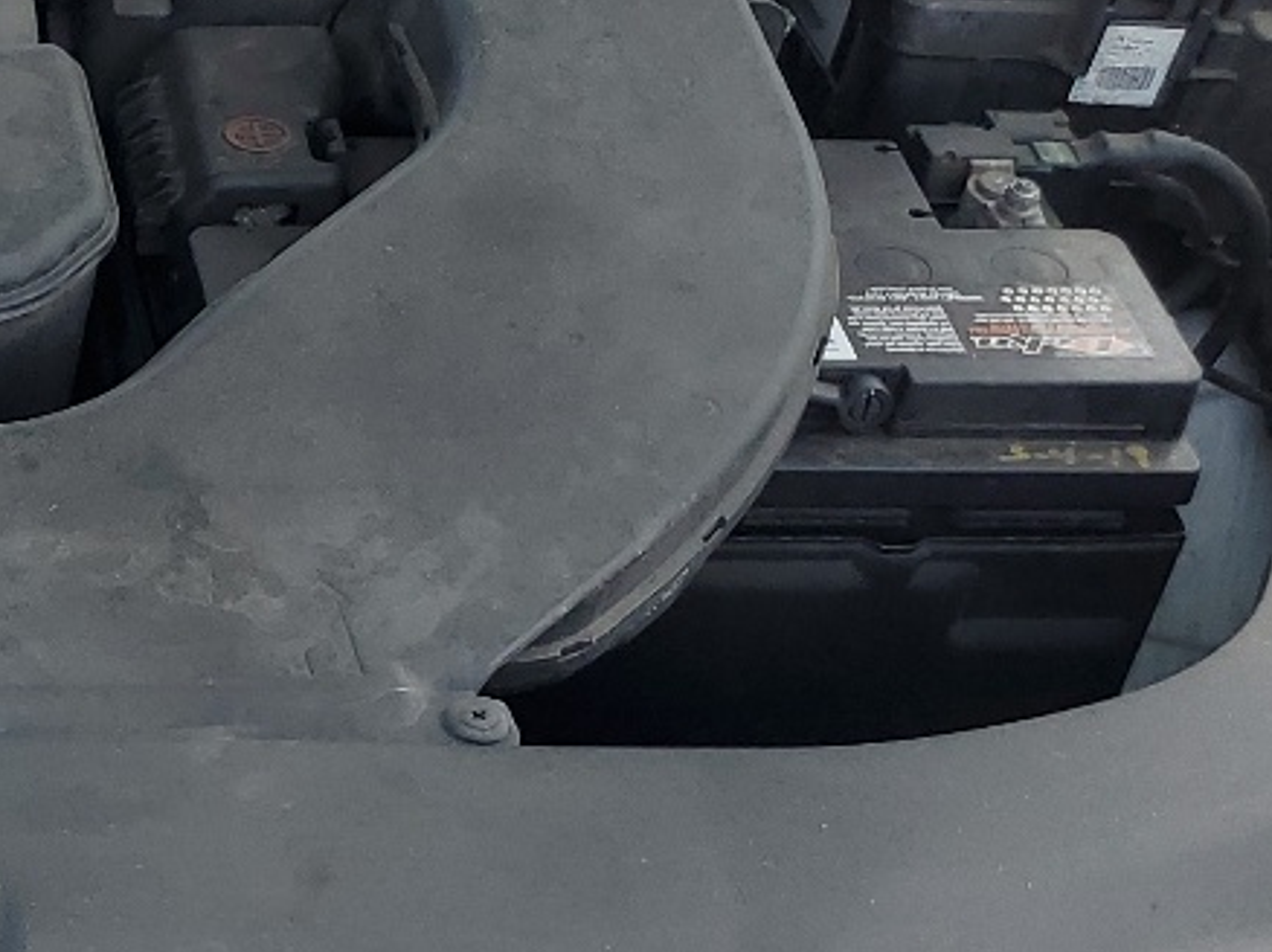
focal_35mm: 95
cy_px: 752
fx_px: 3489
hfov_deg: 18.1
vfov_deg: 15.5
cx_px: -706
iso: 50
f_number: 1.5
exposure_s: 1/1111
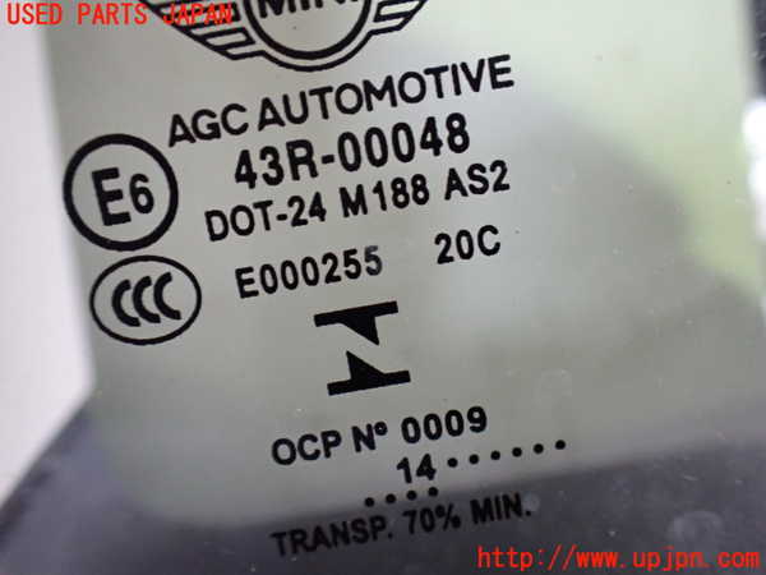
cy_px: 288
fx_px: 664
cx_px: 383
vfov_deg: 46.8
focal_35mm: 30
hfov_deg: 60.0
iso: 800
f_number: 2.3
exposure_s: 1/30
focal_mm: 5.4
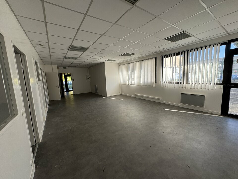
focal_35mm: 14
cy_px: 90
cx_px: 119
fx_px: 96
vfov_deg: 85.7
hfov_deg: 102.1
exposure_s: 1/99
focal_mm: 2.22
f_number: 2.2
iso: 40
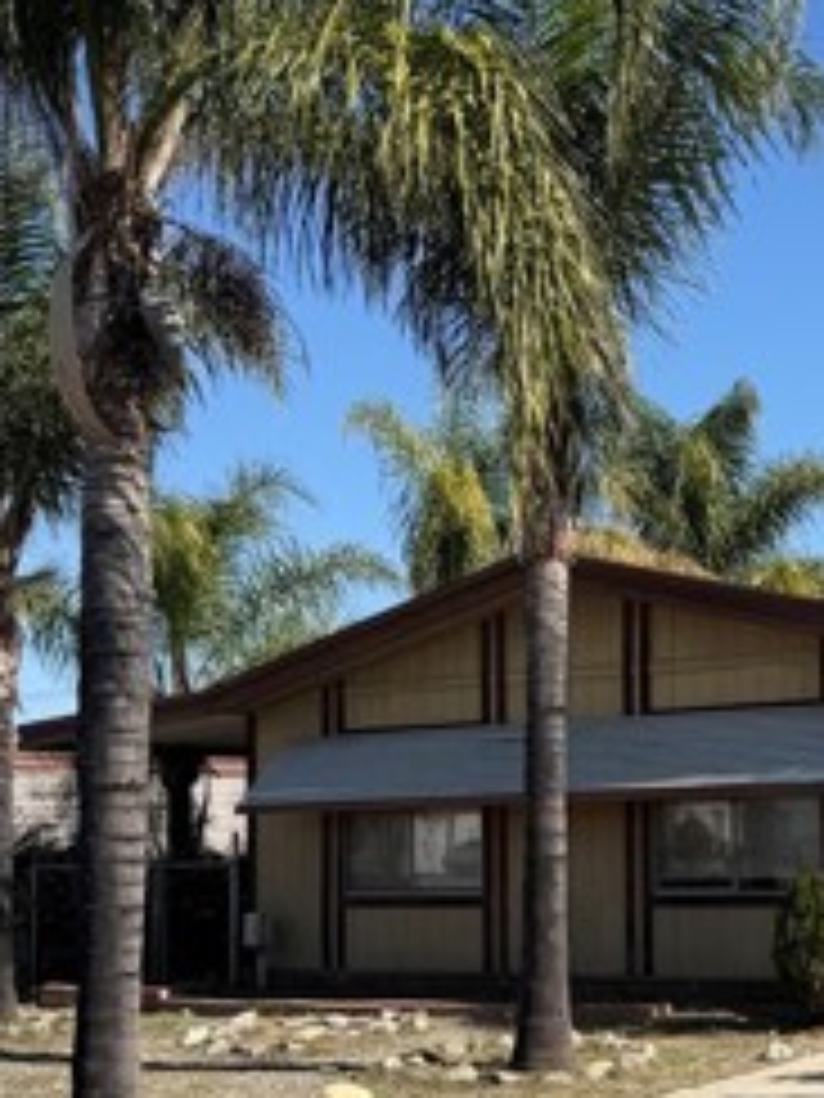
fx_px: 2000
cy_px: 783
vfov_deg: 30.4
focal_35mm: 63
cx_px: 842
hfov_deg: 22.3
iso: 80
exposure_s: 1/5319
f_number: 1.78
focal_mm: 6.76
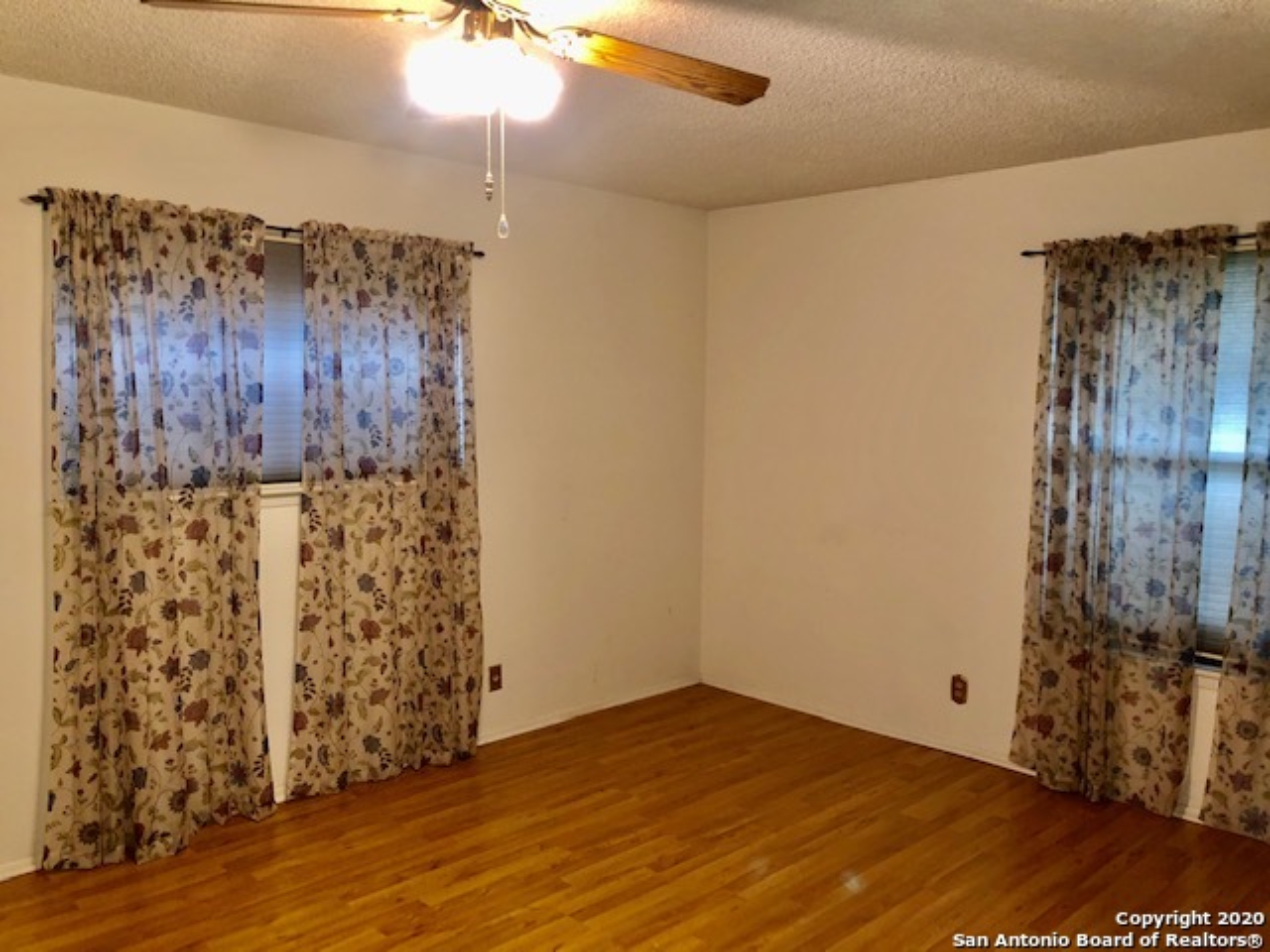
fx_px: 1027
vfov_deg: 49.7
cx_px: 635
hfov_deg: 63.4
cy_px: 476
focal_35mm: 28
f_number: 1.8
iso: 80
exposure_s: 1/12
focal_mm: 4
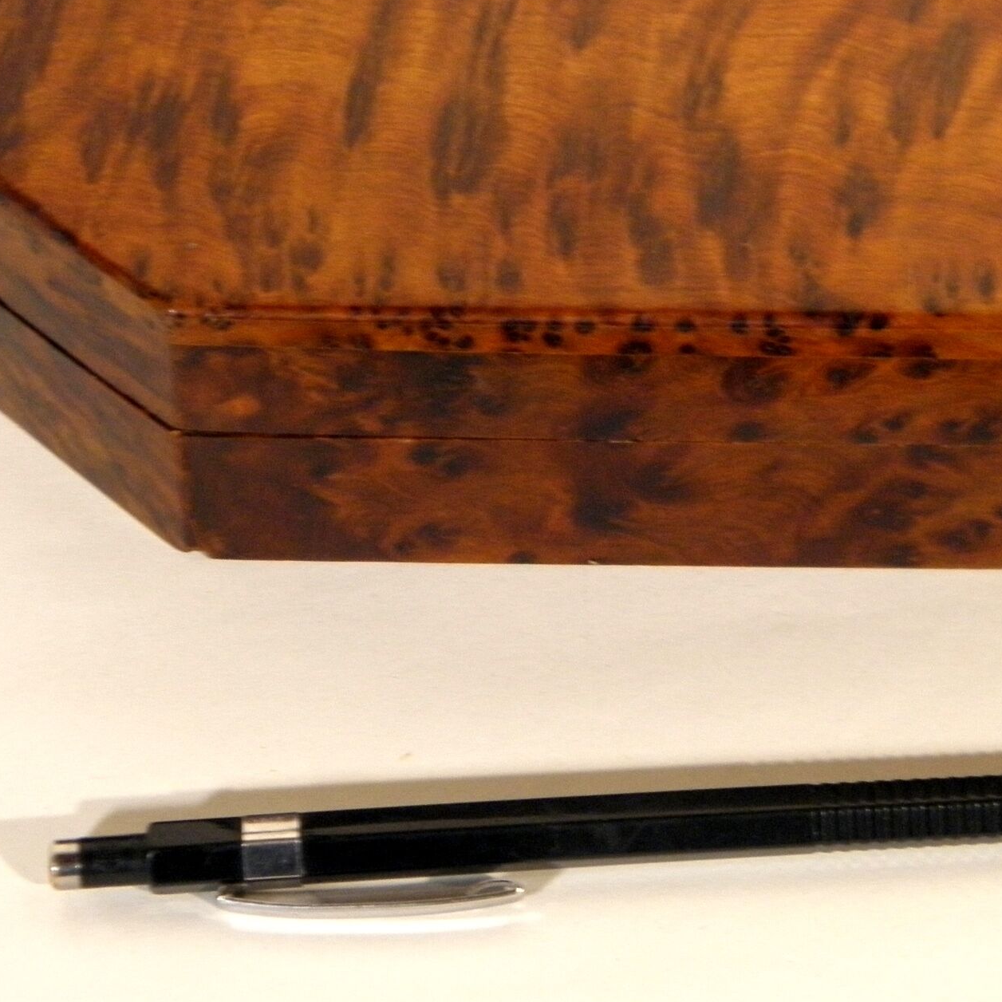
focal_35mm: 191
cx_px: 795
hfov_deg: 9.1
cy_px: 320
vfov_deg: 9.2
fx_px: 6255
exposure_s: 1/8
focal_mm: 19
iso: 200
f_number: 4.7
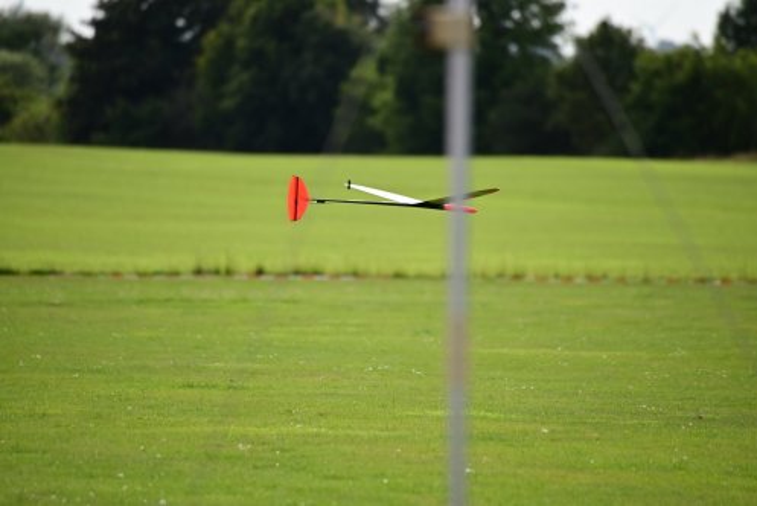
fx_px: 8416
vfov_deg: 3.4
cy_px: 253
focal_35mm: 400
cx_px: 378
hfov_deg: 5.2
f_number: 7.1
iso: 1000
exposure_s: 1/3200
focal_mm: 400
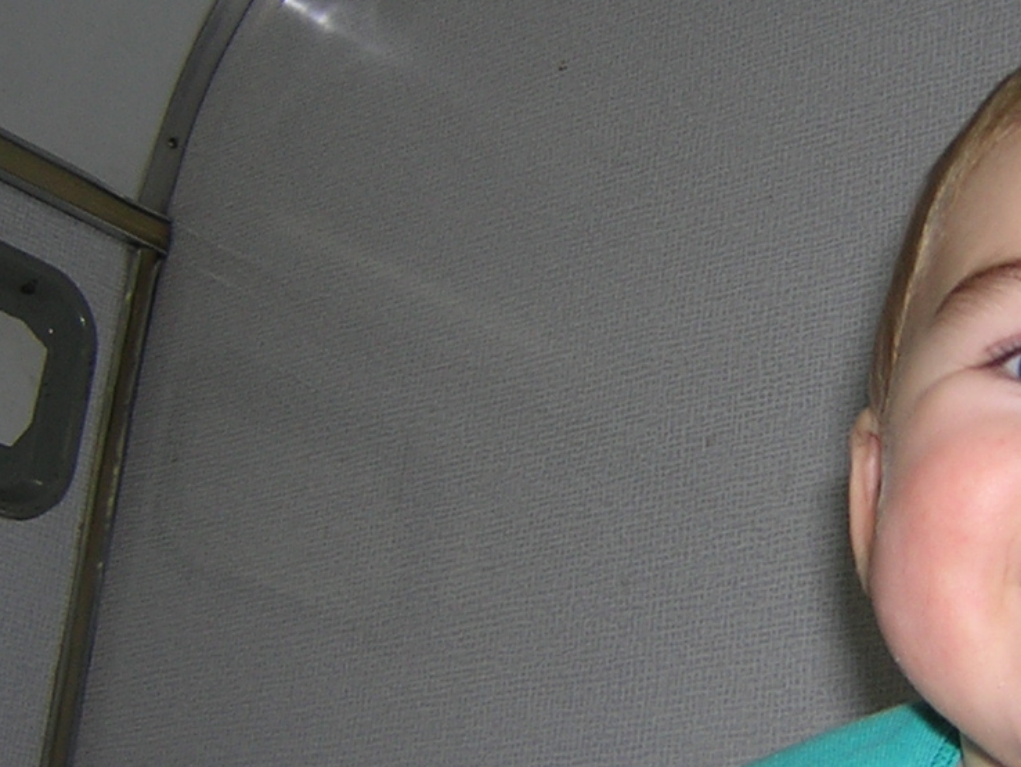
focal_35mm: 78
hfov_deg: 24.4
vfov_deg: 18.9
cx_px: 895
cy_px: 382
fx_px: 2301
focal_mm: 4.7
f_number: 2.6
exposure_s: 1/60.1
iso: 100
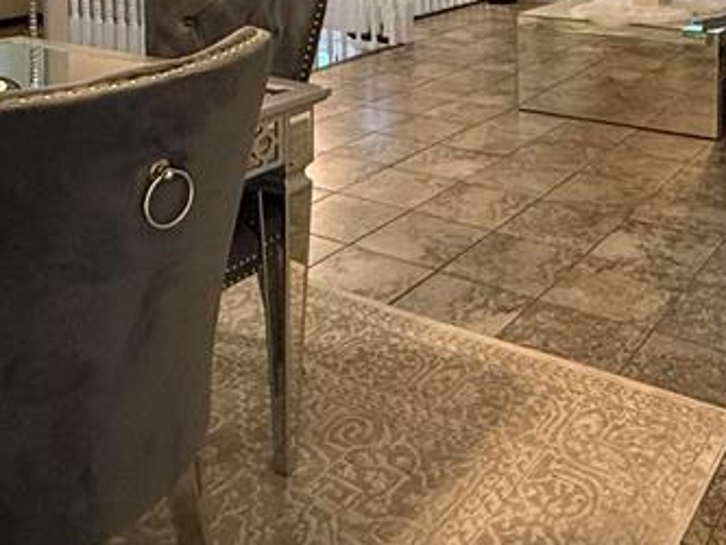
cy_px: -61
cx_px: 467
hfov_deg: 43.4
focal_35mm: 43
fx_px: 902
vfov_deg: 30.0
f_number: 2.2
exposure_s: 1/60
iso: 500
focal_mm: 2.22
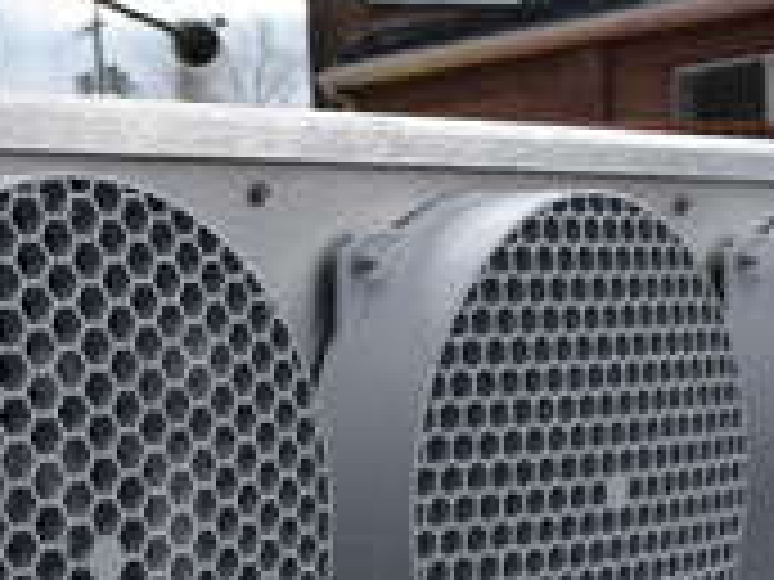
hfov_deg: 20.3
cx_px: -90
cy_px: 553
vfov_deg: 15.8
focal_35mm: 92
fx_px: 2057
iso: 200
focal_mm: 18
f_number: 7.1
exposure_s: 1/320
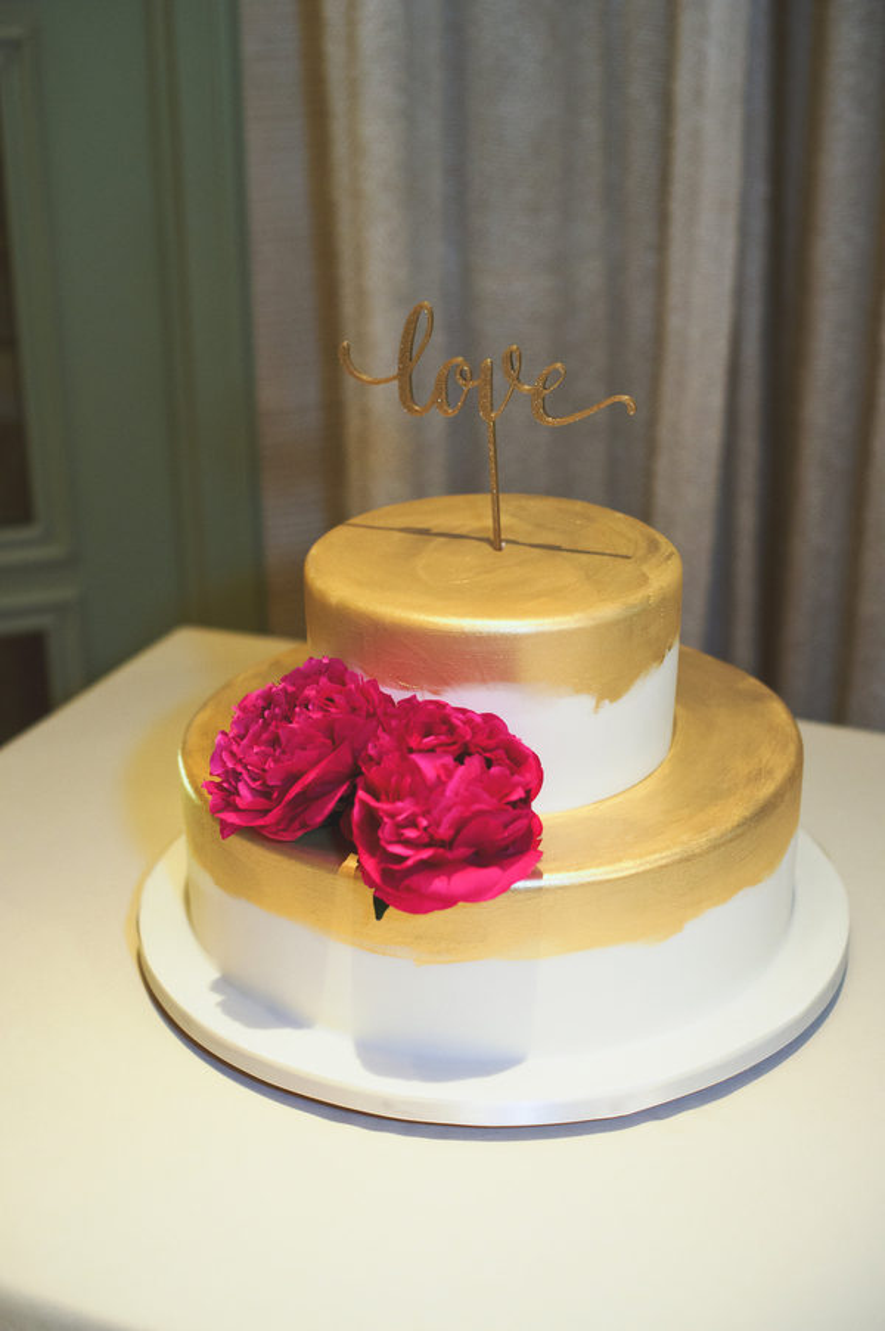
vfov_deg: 39.6
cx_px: 442
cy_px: 666
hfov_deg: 27.0
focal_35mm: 50
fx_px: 1846
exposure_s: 1/125
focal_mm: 50
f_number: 2.8
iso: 3200
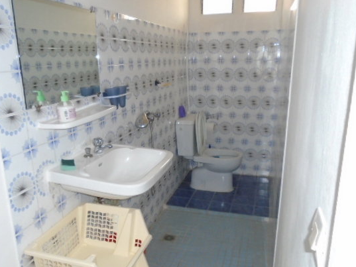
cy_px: 152
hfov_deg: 58.2
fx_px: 319
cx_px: 161
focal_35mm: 31
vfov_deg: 45.3
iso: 400
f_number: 3.2
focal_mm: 4.6
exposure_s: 1/40
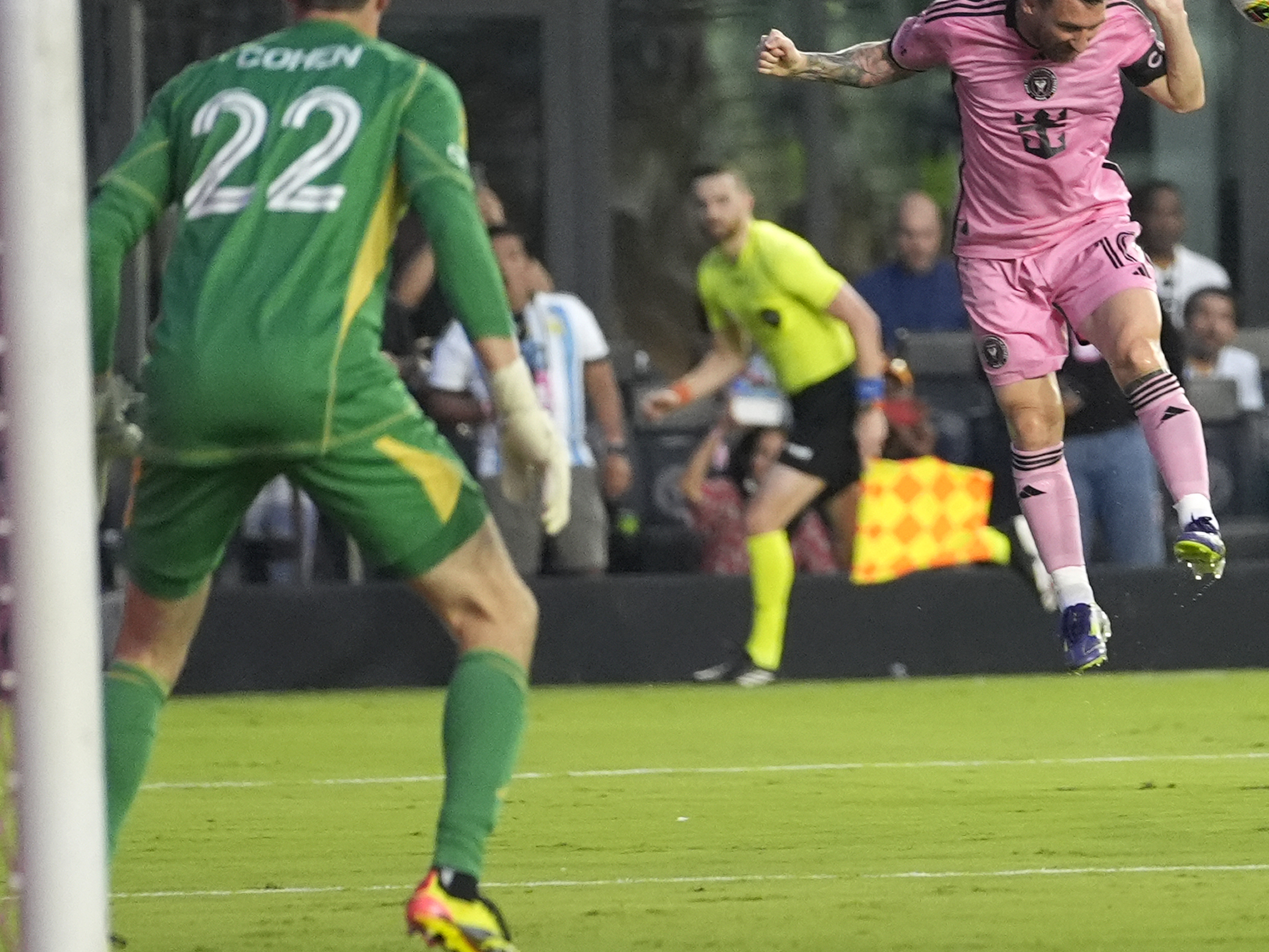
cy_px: 462
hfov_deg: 4.9
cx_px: 824
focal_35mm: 407
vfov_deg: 3.7
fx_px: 14920
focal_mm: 200
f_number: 2.8
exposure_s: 1/1600
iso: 4000
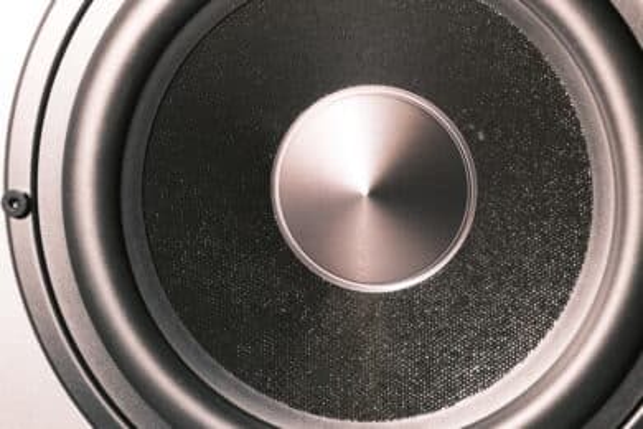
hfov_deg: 27.0
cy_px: 214
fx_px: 1339
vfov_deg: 18.2
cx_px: 322
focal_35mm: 75
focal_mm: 50
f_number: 8
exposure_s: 1/150
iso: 1600
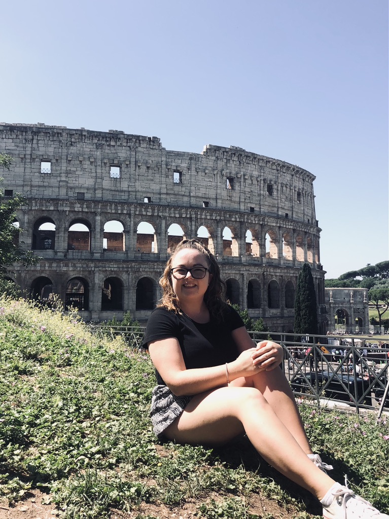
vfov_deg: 63.5
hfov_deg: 49.7
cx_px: 194
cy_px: 260
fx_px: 420
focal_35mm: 28
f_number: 1.8
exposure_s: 1/1453
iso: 20
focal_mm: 3.99
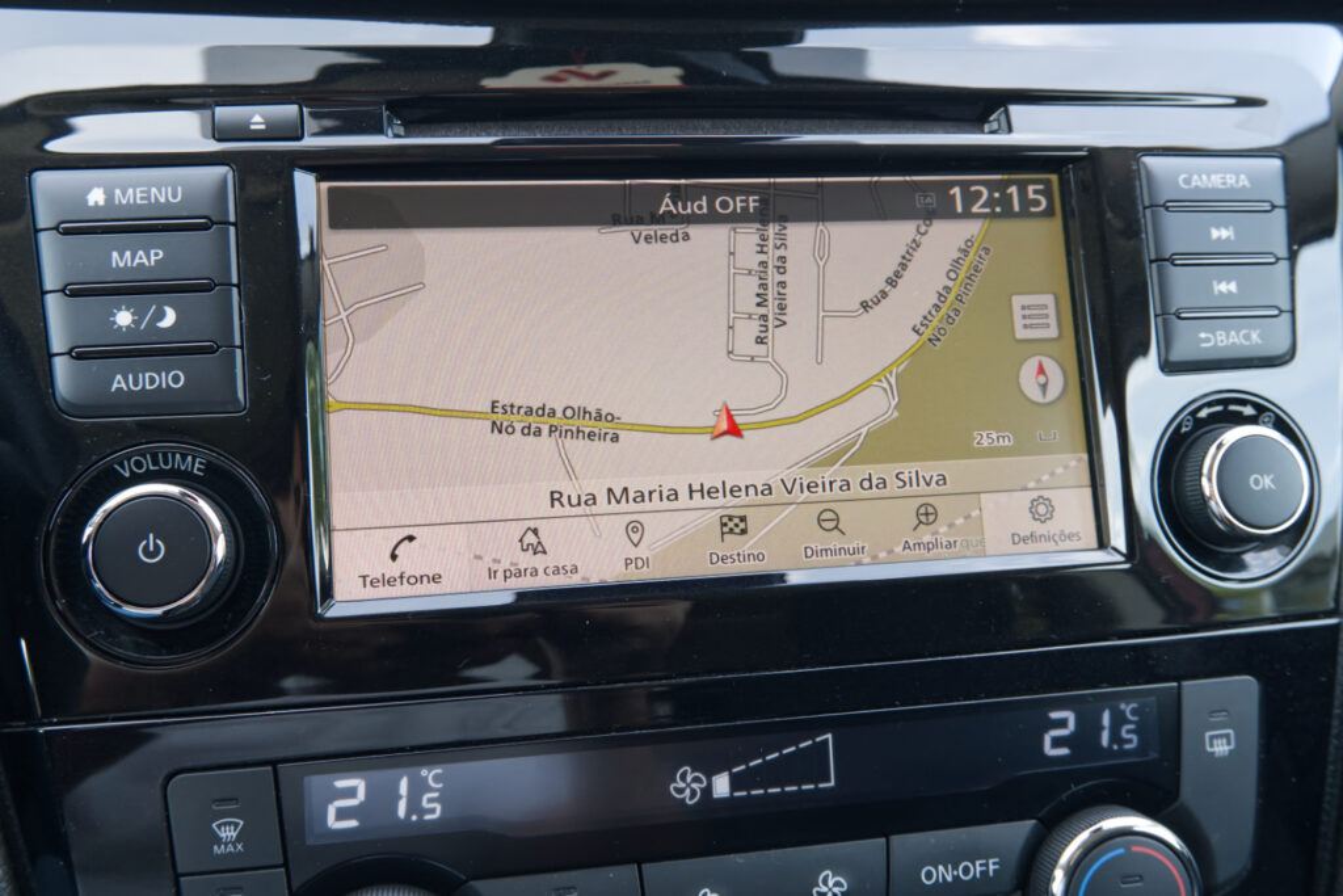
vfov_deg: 40.0
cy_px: 448
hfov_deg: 57.2
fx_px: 1231
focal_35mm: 33
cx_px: 672
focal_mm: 22.1
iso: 2000
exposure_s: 1/125
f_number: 8
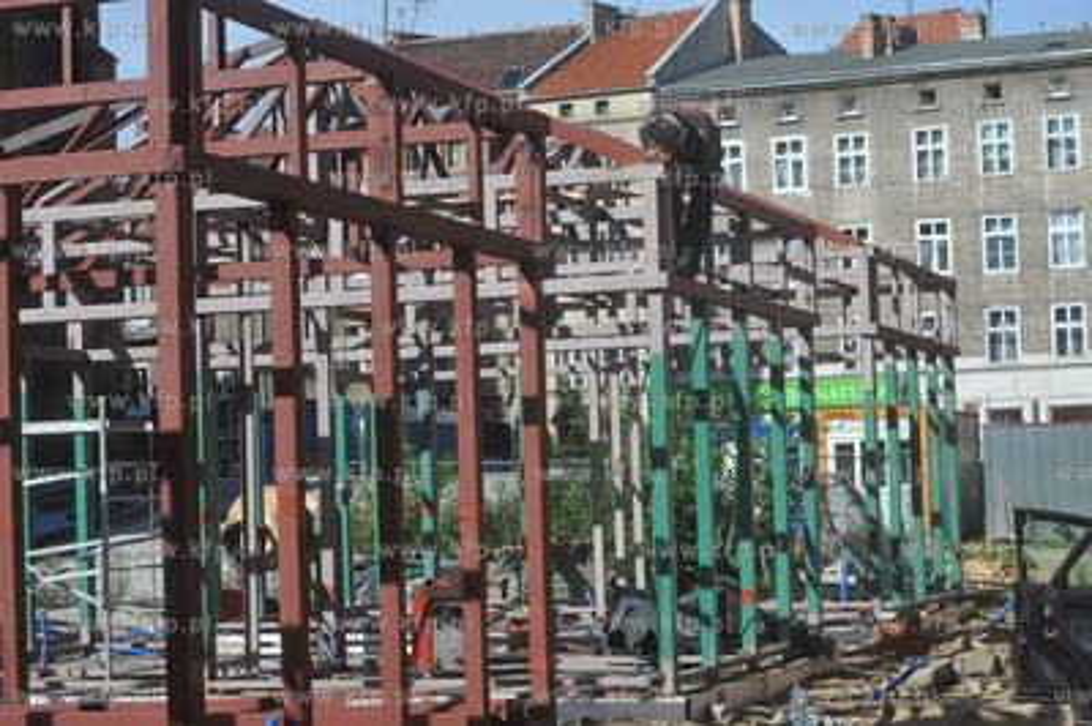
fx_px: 2606
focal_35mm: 86
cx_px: 546
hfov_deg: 23.7
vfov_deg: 15.9
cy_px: 363
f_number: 6.3
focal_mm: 86
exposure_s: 1/2000
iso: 400
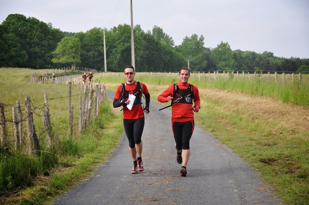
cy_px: 102
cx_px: 154
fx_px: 720
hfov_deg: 24.2
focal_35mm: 84
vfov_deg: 16.2
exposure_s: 1/1000
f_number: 4.8
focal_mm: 56
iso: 500
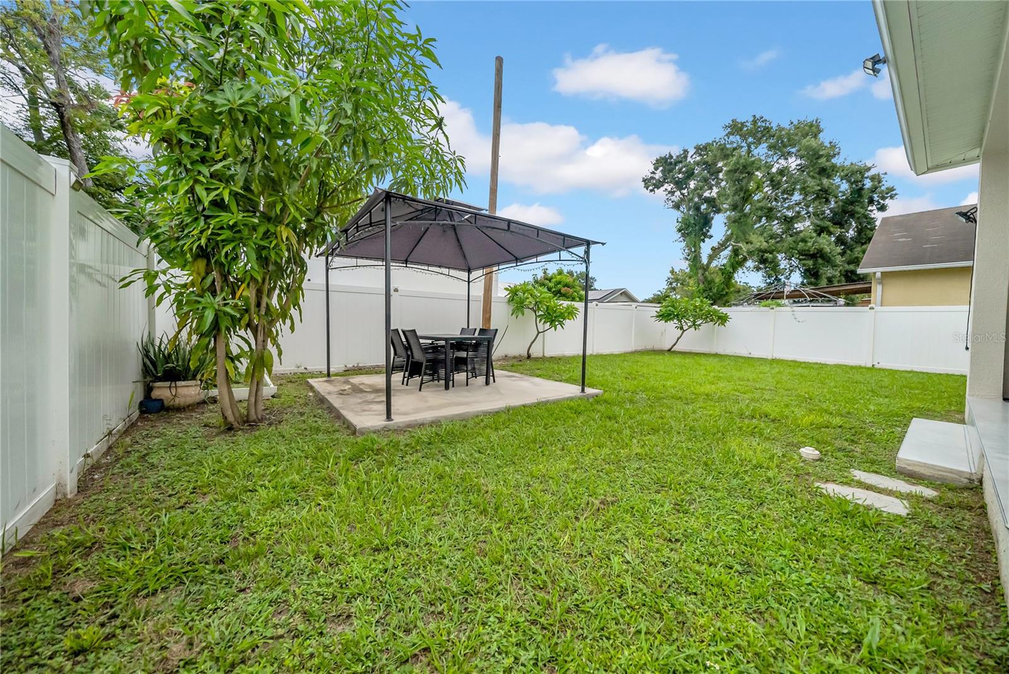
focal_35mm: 12
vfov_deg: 90.1
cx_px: 504
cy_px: 337
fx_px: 336
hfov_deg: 112.6
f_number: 4
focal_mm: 12
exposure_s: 1/6400
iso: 800
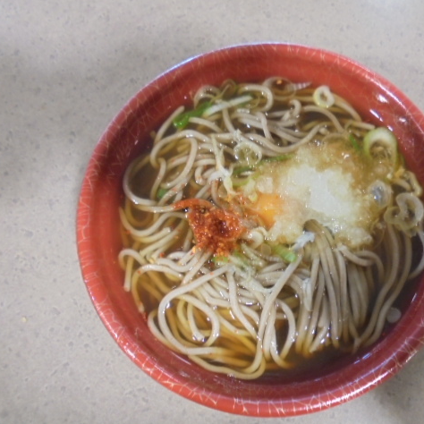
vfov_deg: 52.5
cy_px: 214
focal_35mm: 31
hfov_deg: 52.0
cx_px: 262
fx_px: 430
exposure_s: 1/10
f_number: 3.5
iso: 400
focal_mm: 4.6
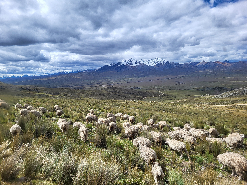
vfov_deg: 53.1
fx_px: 186
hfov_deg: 67.3
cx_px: 124
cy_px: 92
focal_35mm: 26
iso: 40
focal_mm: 5.4
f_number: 1.8
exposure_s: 1/1941
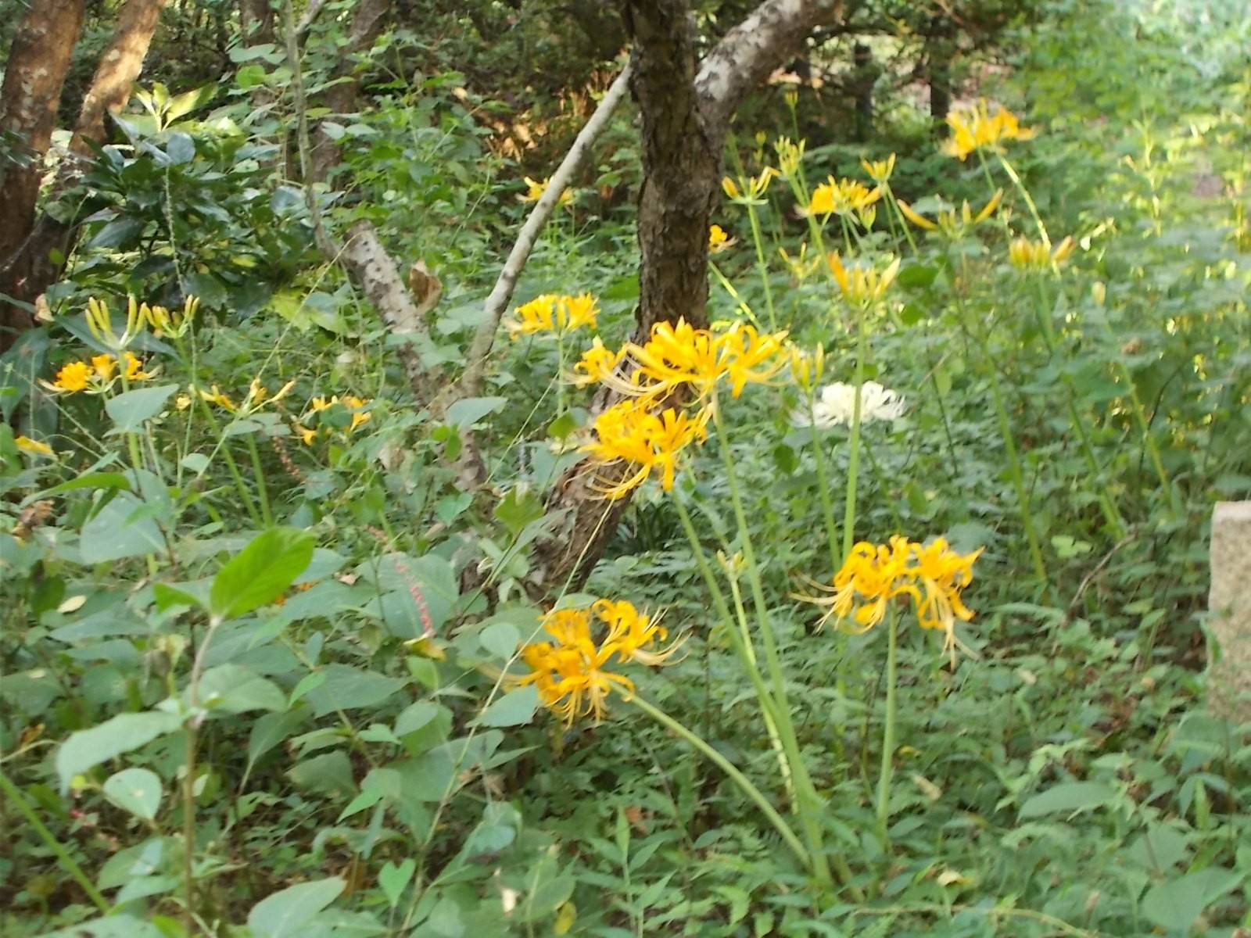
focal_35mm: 58
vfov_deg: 25.2
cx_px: 626
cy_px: 469
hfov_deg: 33.2
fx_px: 2096
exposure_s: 1/10
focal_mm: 10.3
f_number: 4.9
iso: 200
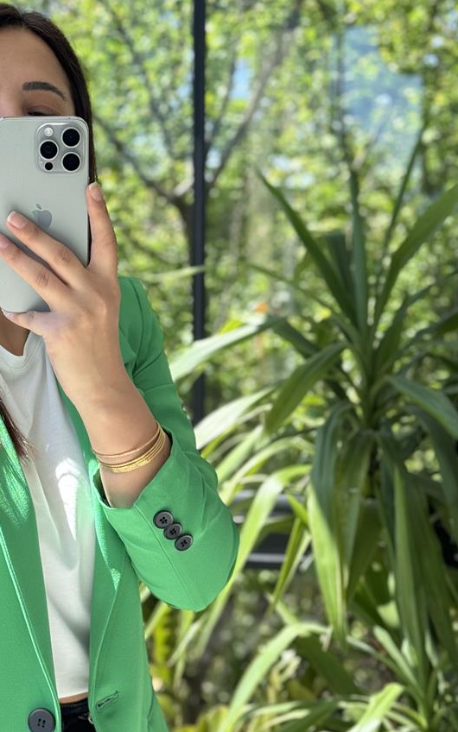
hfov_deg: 16.2
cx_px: 73
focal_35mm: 80
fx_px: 1598
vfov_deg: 25.6
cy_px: 537
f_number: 1.78
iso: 64
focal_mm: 6.76
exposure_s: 1/311
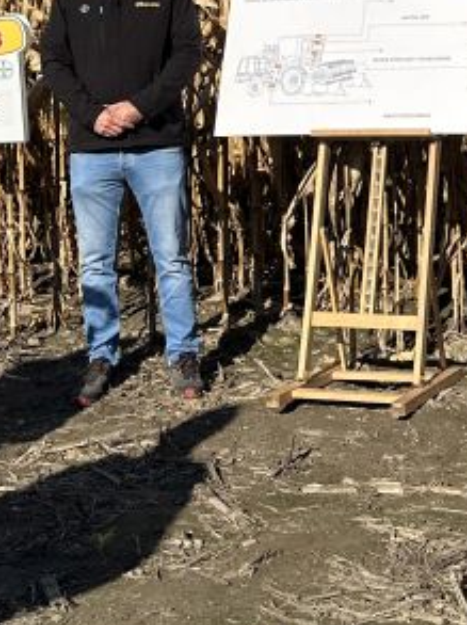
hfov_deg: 17.1
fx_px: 1514
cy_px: 38
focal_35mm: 84
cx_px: 465
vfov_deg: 22.6
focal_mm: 6.86
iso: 80
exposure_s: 1/5263
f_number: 1.78
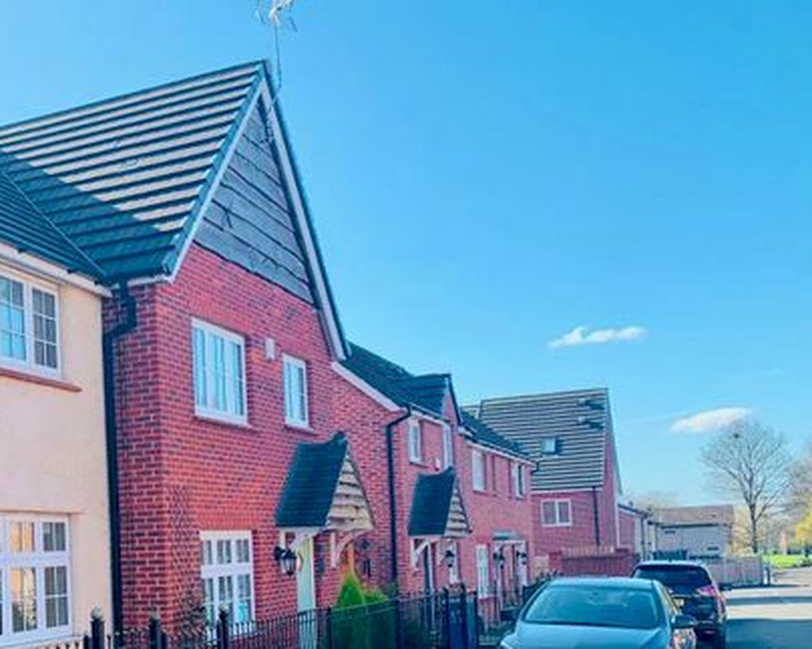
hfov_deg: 40.5
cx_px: 181
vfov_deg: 33.2
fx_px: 1057
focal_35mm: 44
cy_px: 519
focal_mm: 4.25
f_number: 1.8
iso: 25
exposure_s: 1/842
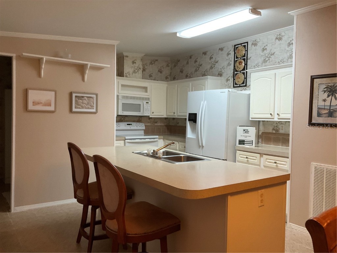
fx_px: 282
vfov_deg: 48.2
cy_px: 126
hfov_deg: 61.7
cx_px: 168
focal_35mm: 29
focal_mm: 3
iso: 125
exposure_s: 1/60
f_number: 1.8
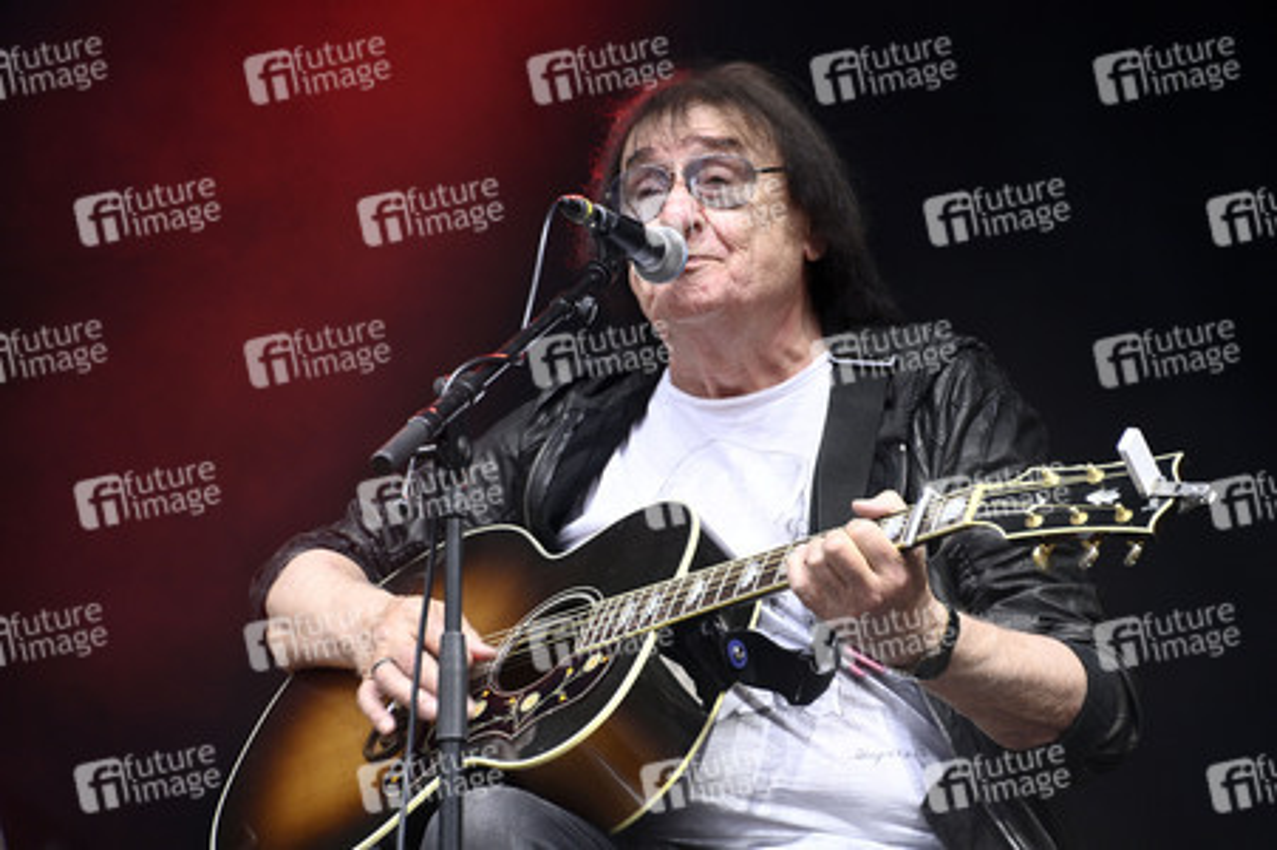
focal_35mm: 300
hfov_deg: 6.9
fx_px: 10634
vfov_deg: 4.6
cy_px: 425
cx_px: 638
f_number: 6.3
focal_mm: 300
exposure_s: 1/250
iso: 500
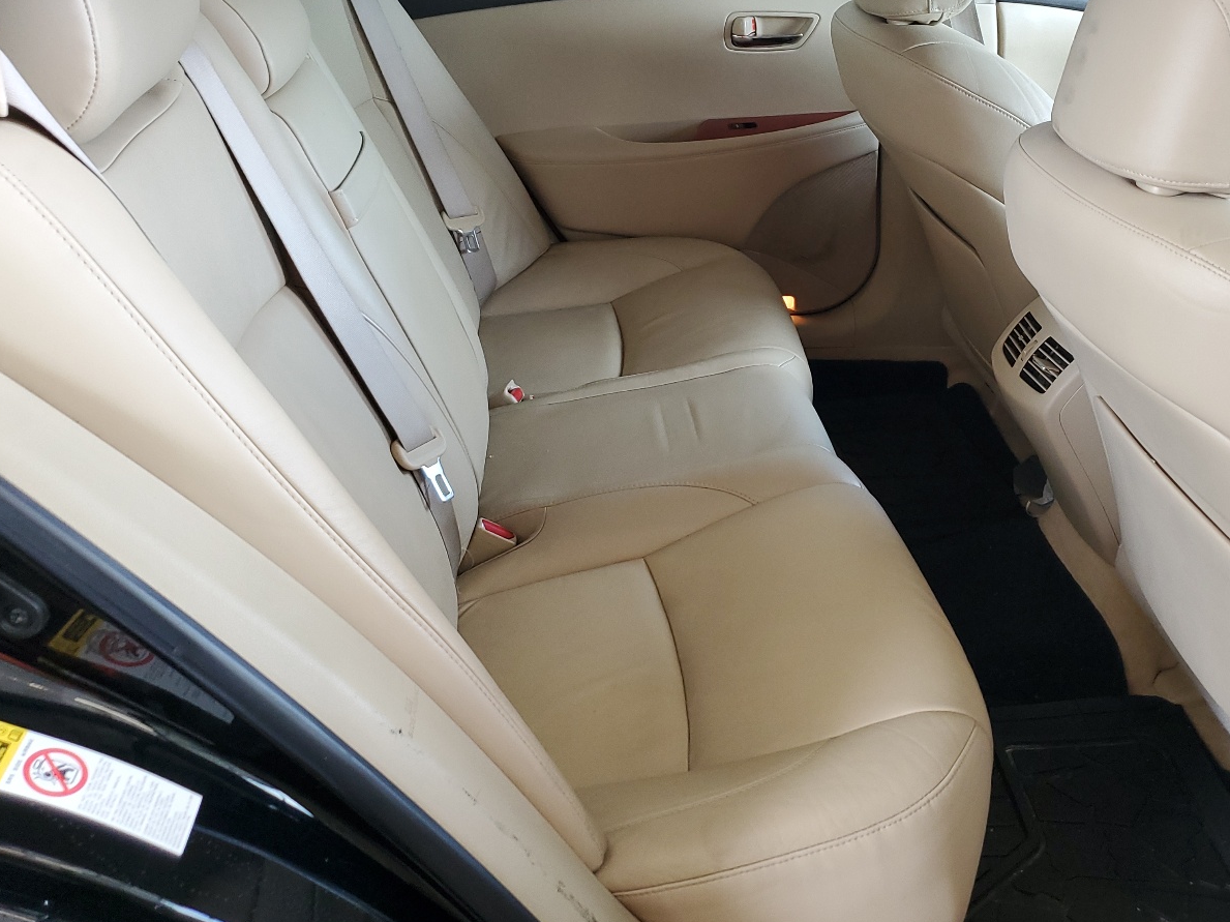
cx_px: 750
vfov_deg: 40.4
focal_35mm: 35
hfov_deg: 52.2
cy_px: 346
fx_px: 1243
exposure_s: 1/60.2
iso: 89
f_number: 1.5
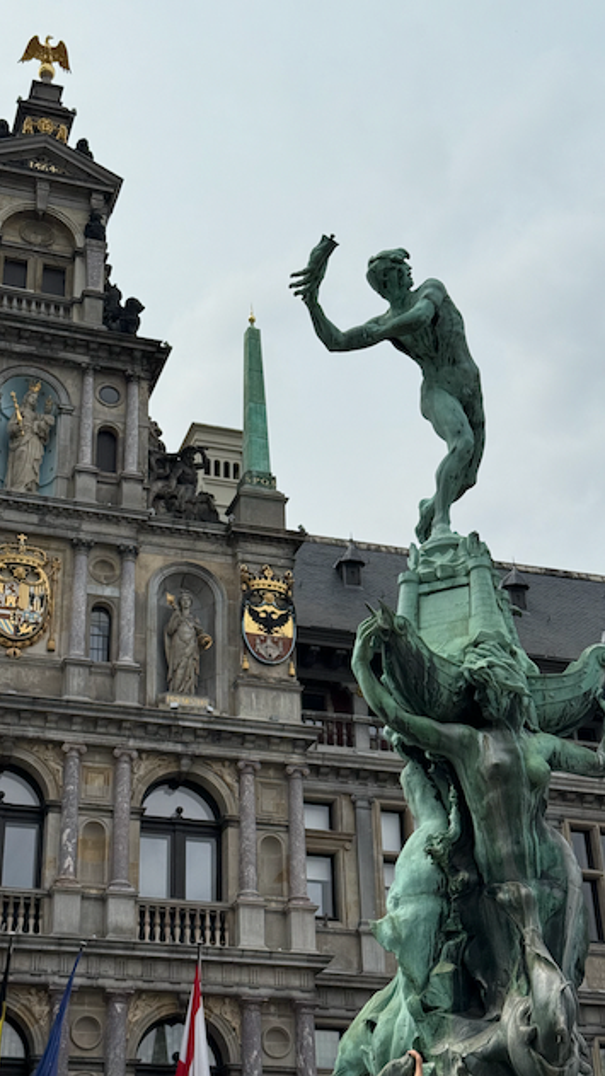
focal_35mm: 53
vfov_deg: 39.2
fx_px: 1511
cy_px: 542
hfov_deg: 22.6
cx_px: 235
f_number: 1.78
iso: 80
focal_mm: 6.76
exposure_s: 1/11364
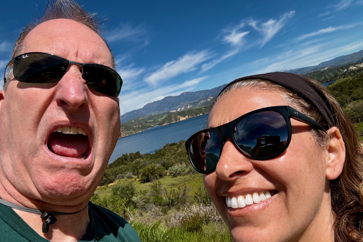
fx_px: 242
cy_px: 133
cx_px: 181
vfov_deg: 53.1
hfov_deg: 73.7
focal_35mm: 24
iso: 25
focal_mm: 2.69
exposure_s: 1/1458
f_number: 1.9
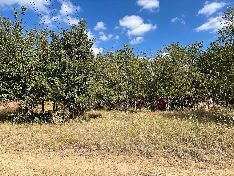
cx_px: 117
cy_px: 88
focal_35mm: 26
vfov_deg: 53.1
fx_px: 176
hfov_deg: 67.3
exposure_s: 1/3460
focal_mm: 5.7
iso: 50
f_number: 1.5
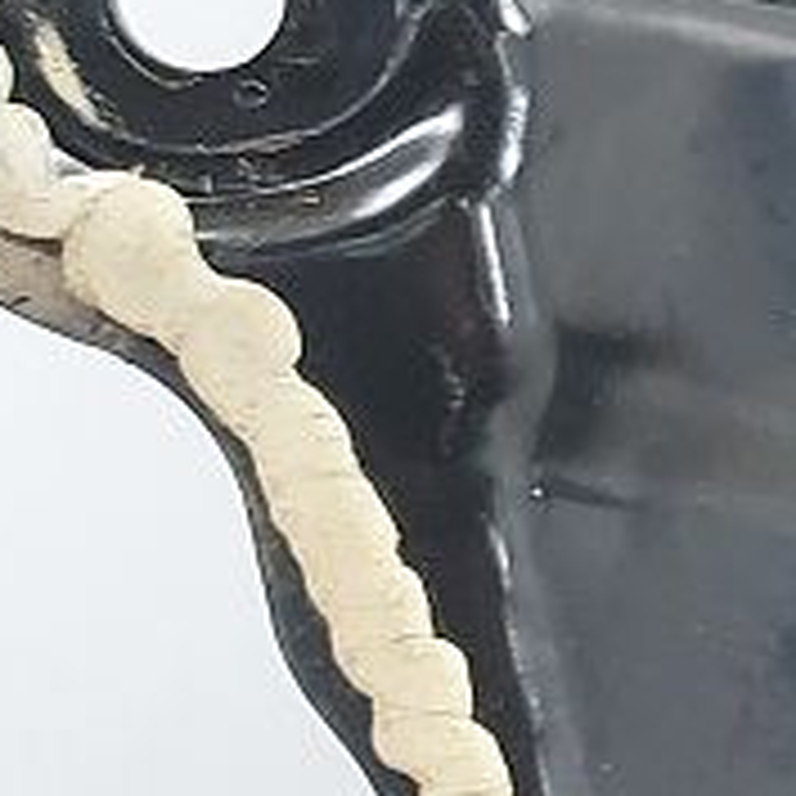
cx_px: 2197
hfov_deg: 9.0
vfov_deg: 10.5
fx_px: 4319
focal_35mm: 166
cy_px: 441
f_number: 1.8
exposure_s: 1/50
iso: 100
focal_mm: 5.23
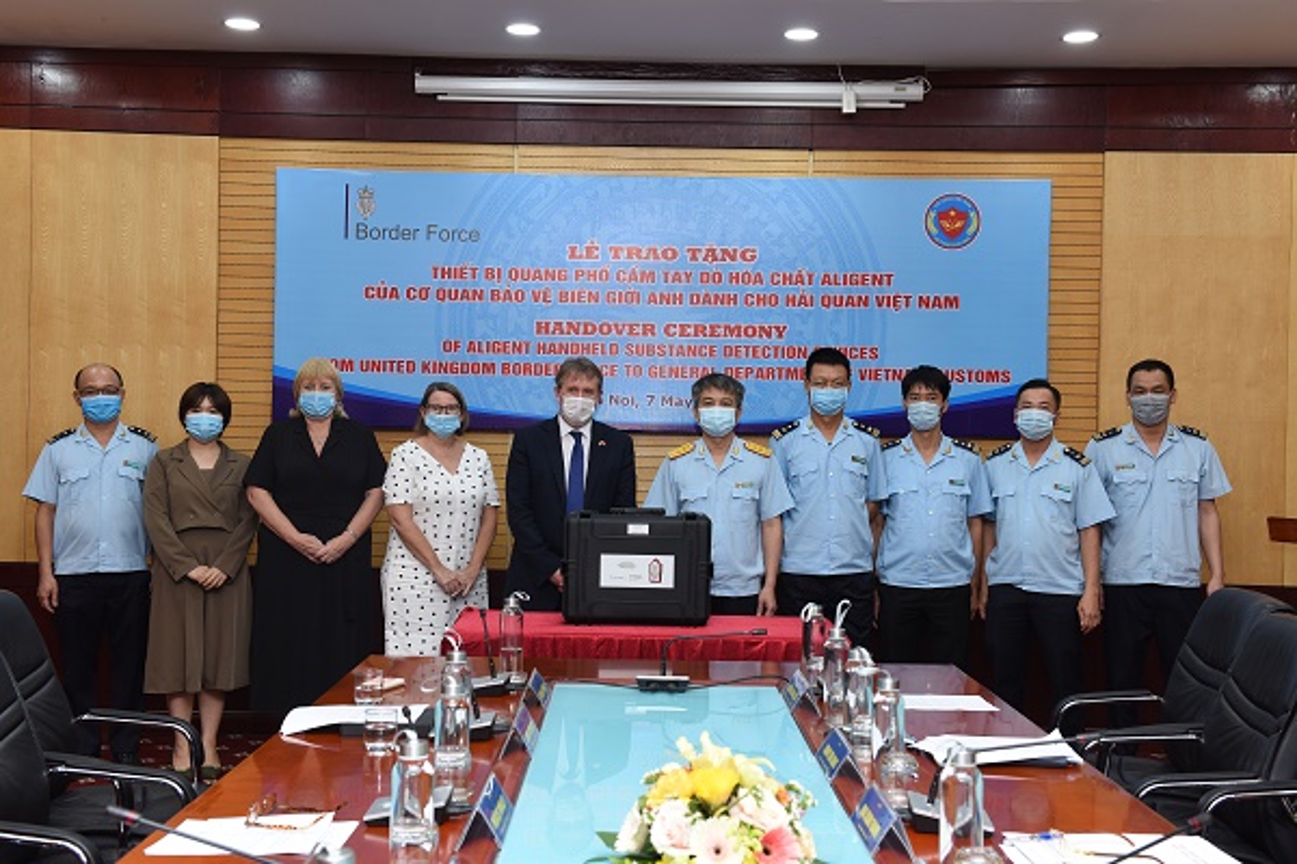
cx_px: 648
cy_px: 432
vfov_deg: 30.5
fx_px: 1585
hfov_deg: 44.5
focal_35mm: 44
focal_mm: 44
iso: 400
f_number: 6.3
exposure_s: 1/50
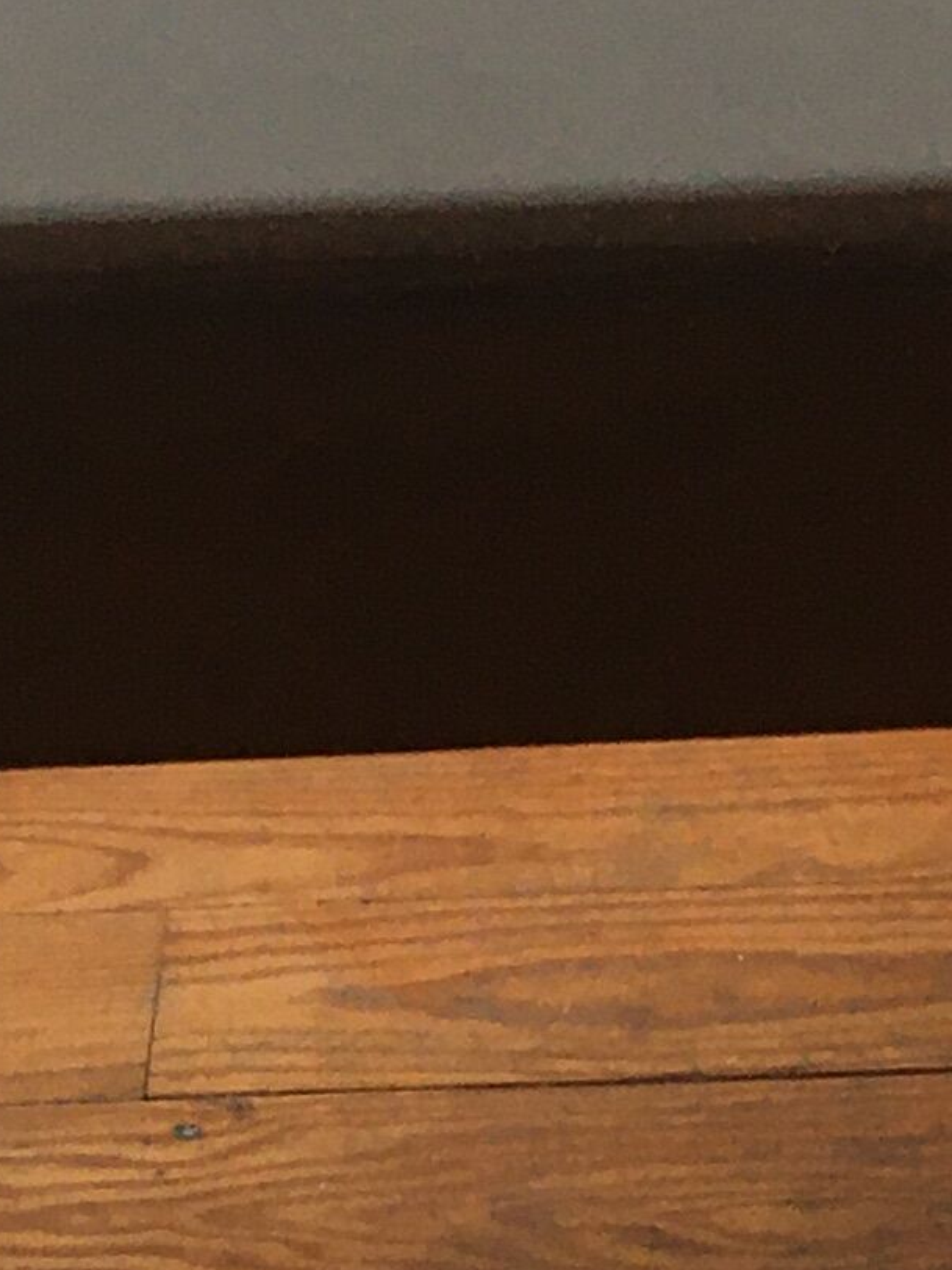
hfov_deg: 10.3
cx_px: 716
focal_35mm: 144
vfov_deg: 13.7
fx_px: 5280
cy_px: 920
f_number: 2.2
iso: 40
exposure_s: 1/33
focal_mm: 4.15
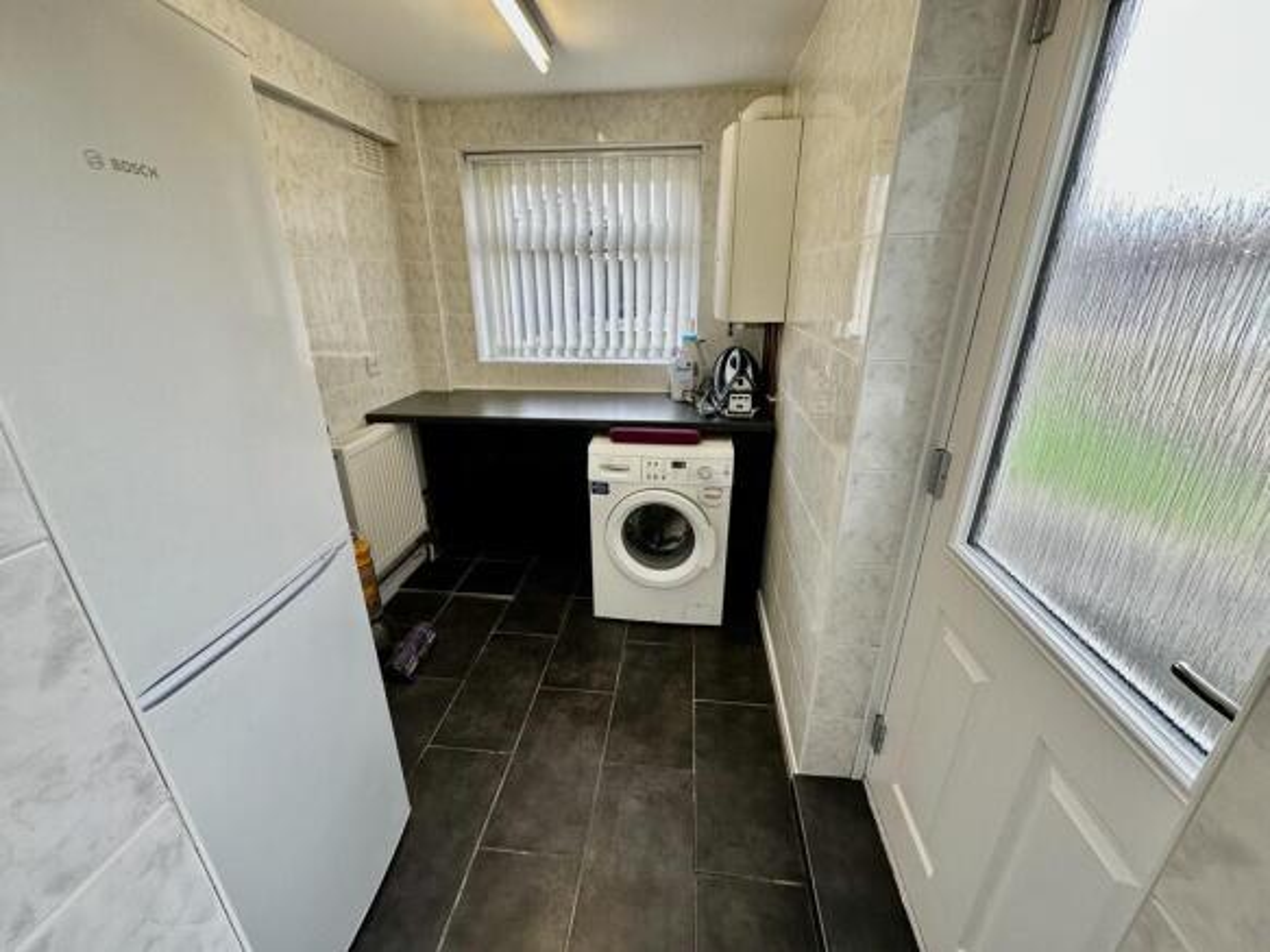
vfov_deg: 85.7
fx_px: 514
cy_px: 476
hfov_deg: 102.1
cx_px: 635
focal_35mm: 14
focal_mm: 2.22
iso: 125
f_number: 2.2
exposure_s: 1/100
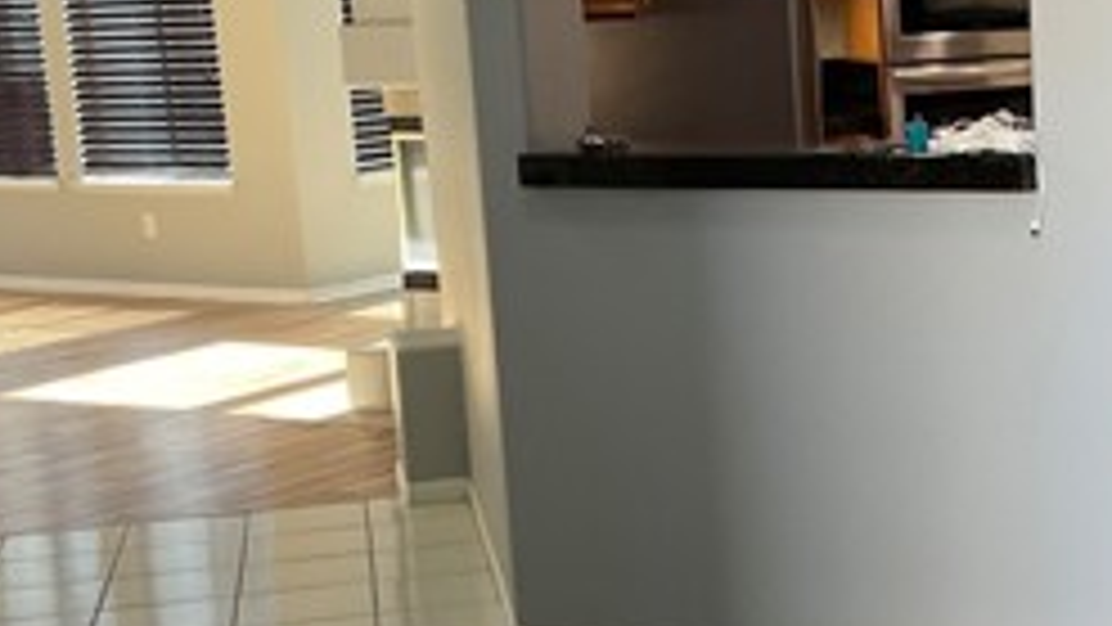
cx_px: 959
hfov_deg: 25.3
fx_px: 2418
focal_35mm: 82
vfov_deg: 14.7
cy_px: 401
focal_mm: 3
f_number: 1.8
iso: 64
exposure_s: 1/120
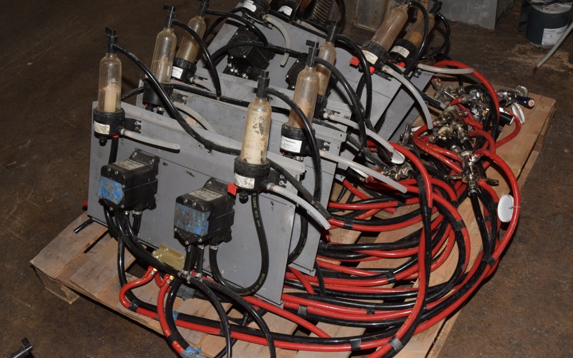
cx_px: 288
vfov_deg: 28.8
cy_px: 154
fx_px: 696
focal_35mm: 45
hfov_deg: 44.8
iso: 800
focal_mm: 27
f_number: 5.6
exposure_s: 1/100
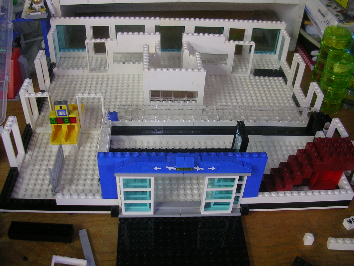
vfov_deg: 37.7
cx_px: 177
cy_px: 133
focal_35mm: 38
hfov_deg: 49.0
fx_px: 389
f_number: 2.8
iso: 50
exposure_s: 1/30
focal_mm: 5.8
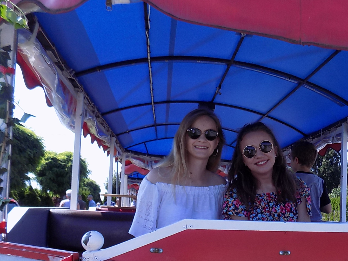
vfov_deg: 35.6
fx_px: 392
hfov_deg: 45.4
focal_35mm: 39
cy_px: 210
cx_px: 280
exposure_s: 1/400
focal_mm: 4
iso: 80
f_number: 3.1
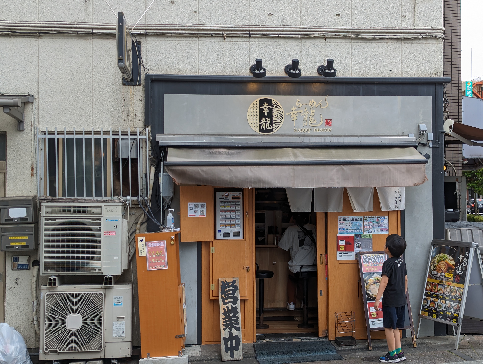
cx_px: 242
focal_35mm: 48
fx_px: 671
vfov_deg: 30.3
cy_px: 182
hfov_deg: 39.6
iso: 33
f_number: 1.85
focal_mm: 6.81
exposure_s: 1/543
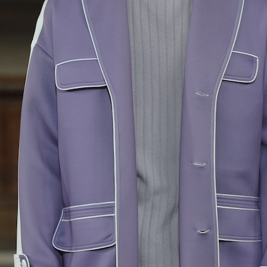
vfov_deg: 3.0
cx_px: 191
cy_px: 267
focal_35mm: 581
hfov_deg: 3.0
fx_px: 5070
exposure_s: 1/500
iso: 1000
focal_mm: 200
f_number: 4
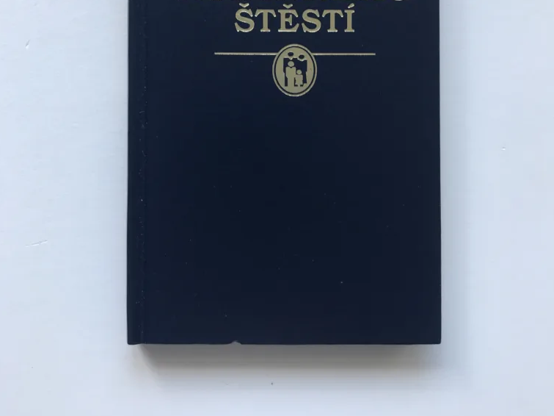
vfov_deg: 37.0
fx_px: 608
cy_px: 115
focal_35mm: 38
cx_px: 277
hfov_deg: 49.0
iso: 25
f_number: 1.8
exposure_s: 1/50
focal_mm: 3.99
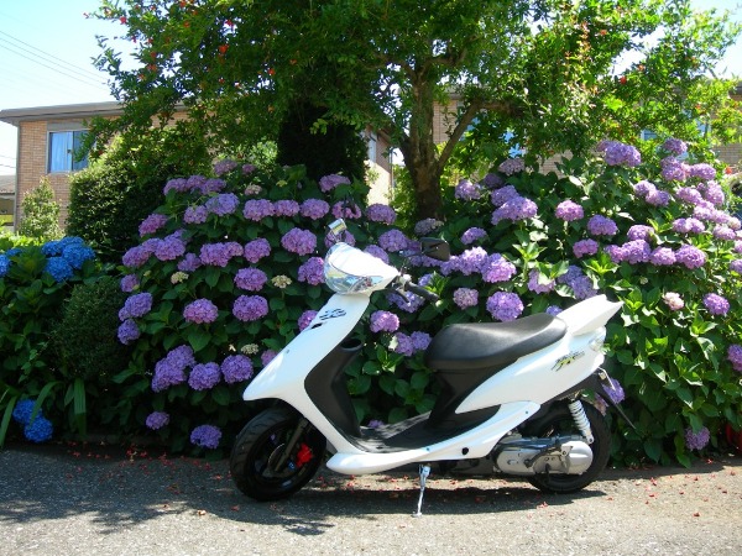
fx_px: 815
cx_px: 371
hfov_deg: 49.0
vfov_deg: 37.7
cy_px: 278
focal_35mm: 38
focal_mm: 7.8
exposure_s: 1/272
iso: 50
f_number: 2.8
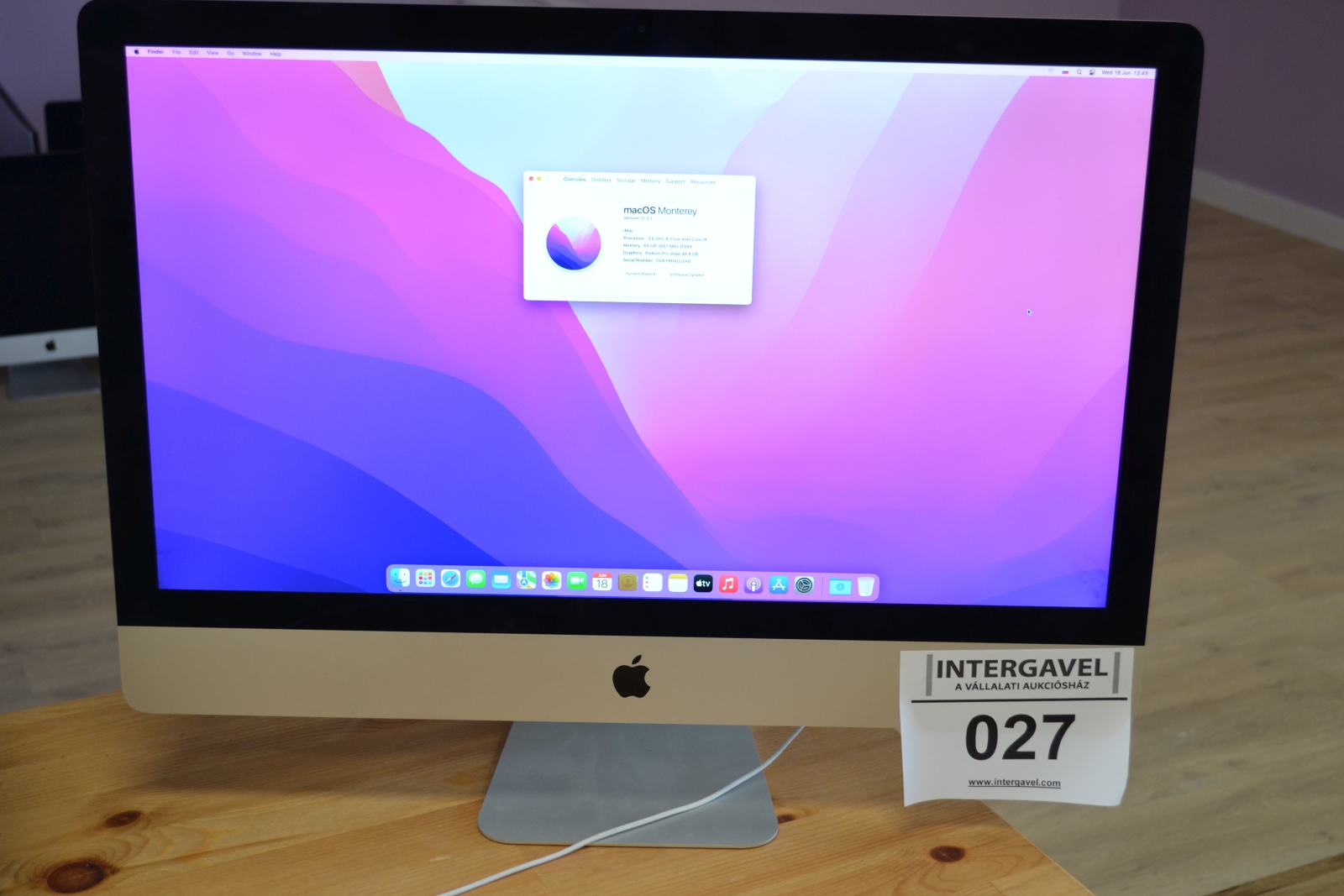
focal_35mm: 48
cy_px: 448
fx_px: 1792
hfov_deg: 41.1
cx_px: 672
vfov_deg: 28.1
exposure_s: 1/30
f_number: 4.8
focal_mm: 32
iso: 400
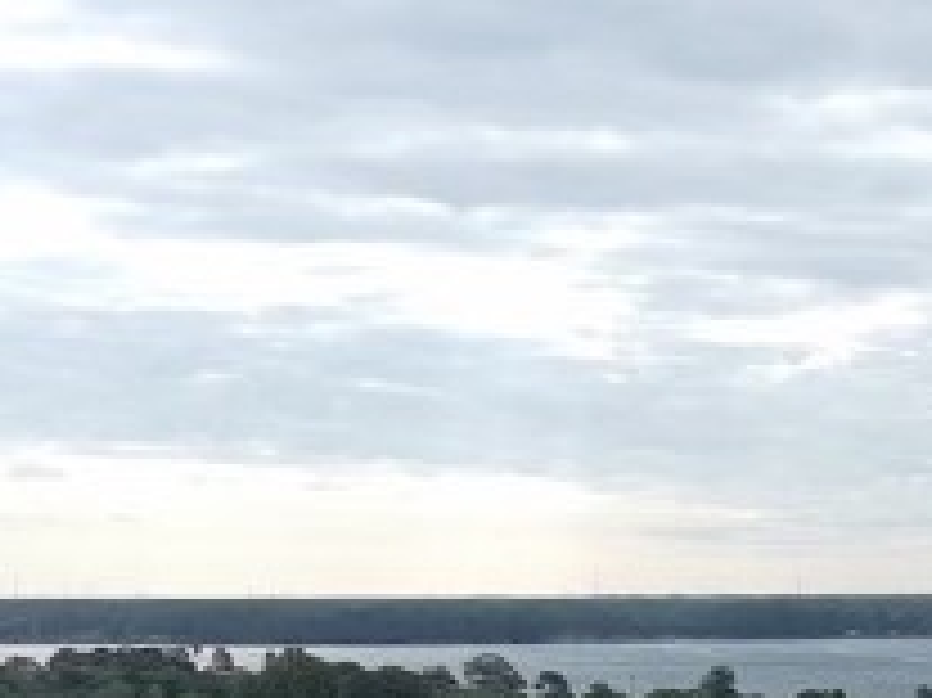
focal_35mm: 114
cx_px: 1396
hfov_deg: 15.9
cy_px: 1211
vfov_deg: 12.0
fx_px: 3068
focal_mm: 6.67
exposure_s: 1/1410
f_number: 1.9
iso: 104
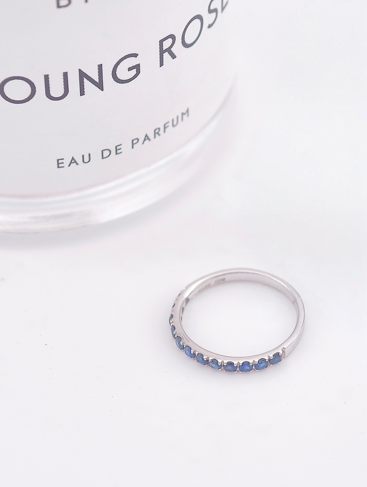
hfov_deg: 10.6
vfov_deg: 14.1
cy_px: 244
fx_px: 1974
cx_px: 184
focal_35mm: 140
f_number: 2.67
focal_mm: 22.48
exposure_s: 1/200
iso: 125
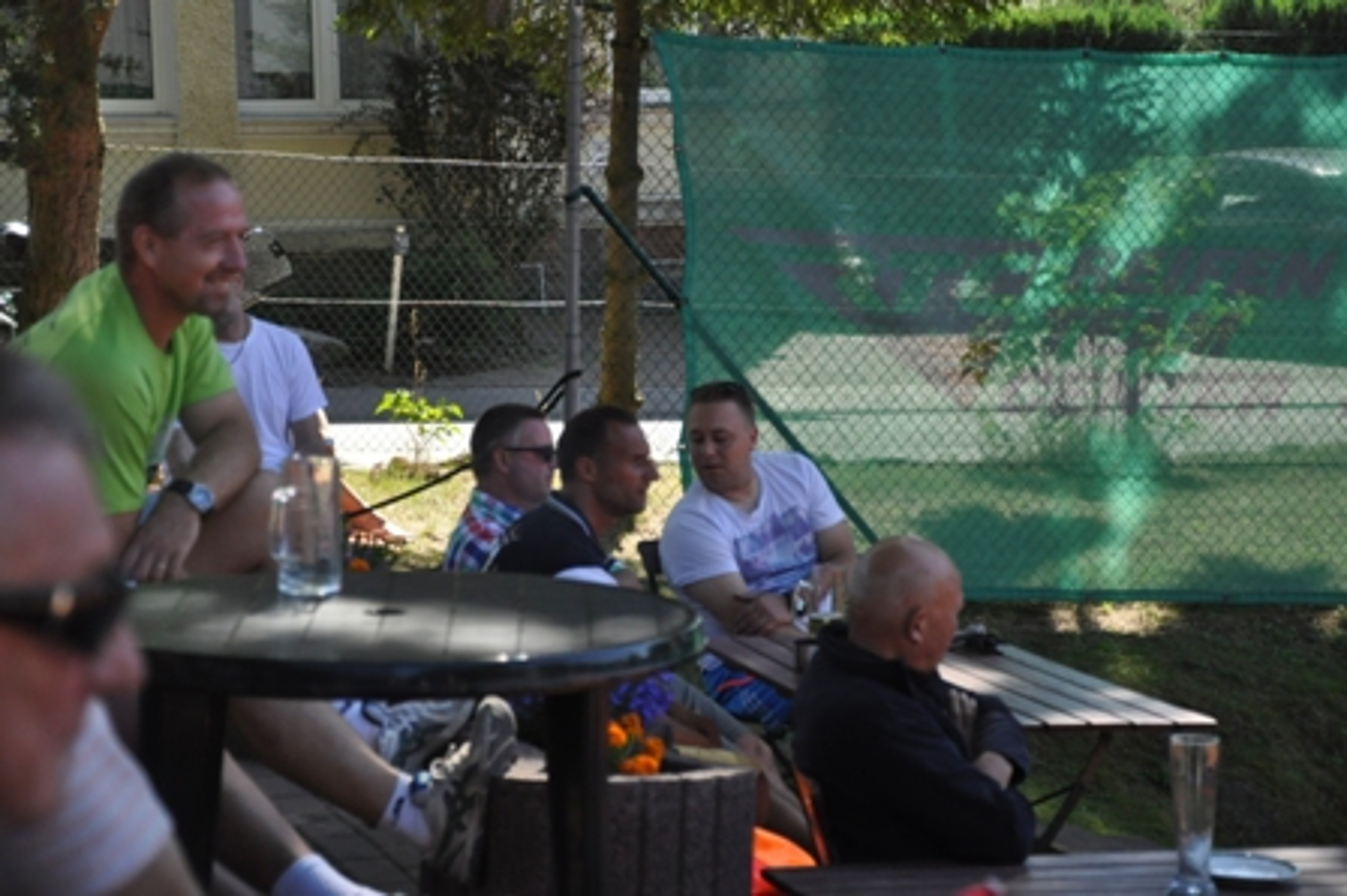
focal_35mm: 99
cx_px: 674
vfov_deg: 13.8
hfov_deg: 20.6
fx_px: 3701
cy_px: 448
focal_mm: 66
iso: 800
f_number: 5.3
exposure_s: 1/1000
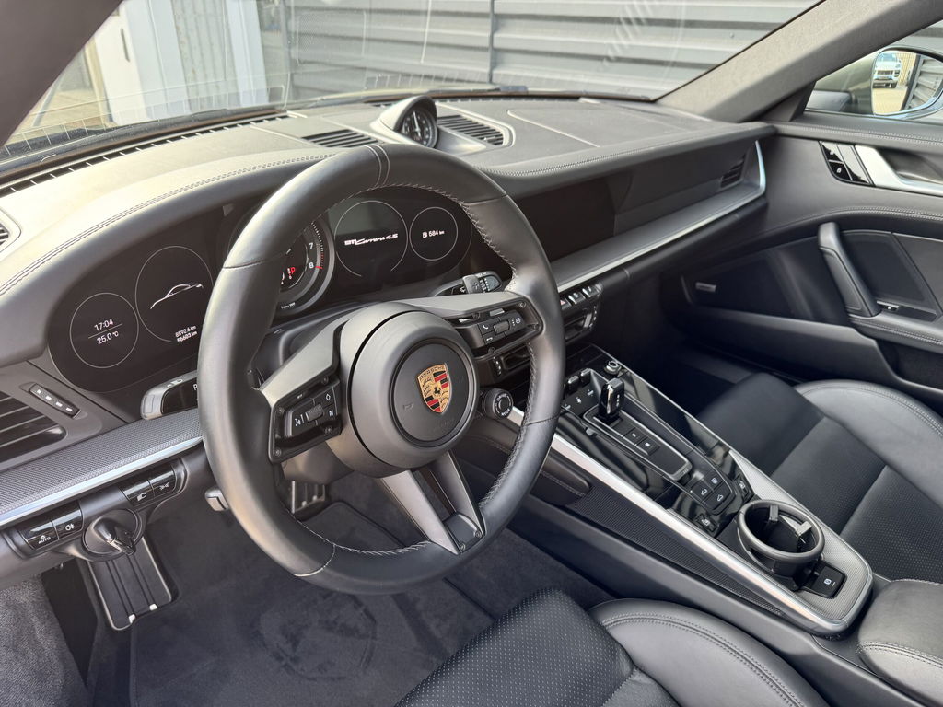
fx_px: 654
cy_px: 354
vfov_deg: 56.8
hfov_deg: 71.6
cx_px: 472
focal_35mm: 24
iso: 100
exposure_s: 1/121
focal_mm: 6.76
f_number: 1.78
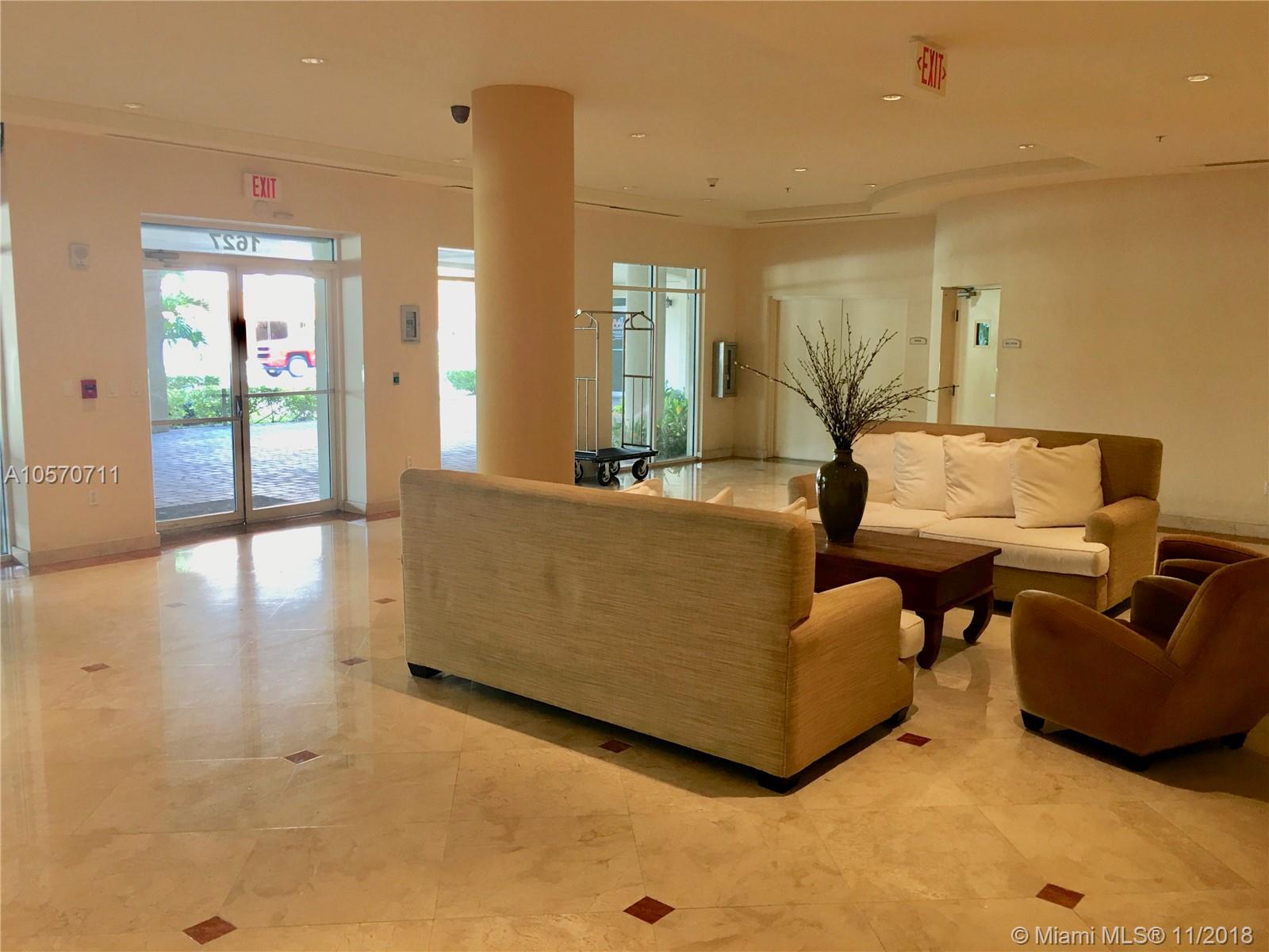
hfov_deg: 61.7
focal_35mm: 29
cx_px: 634
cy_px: 476
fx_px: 1063
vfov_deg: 48.2
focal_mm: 4.15
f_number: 2.2
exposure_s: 1/15
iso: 25
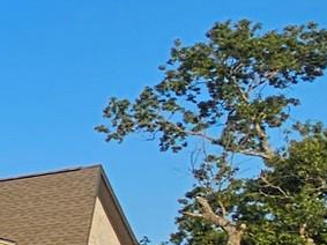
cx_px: -675
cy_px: 122
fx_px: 888
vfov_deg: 15.7
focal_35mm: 94
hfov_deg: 11.2
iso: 50
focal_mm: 2.2
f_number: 2.2
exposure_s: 1/3092
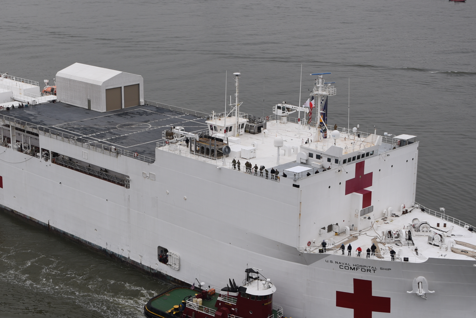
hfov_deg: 26.2
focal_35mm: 77
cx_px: 177
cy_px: 154
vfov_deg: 17.7
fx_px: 1018
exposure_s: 1/4000
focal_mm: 38
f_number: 2.8
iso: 180
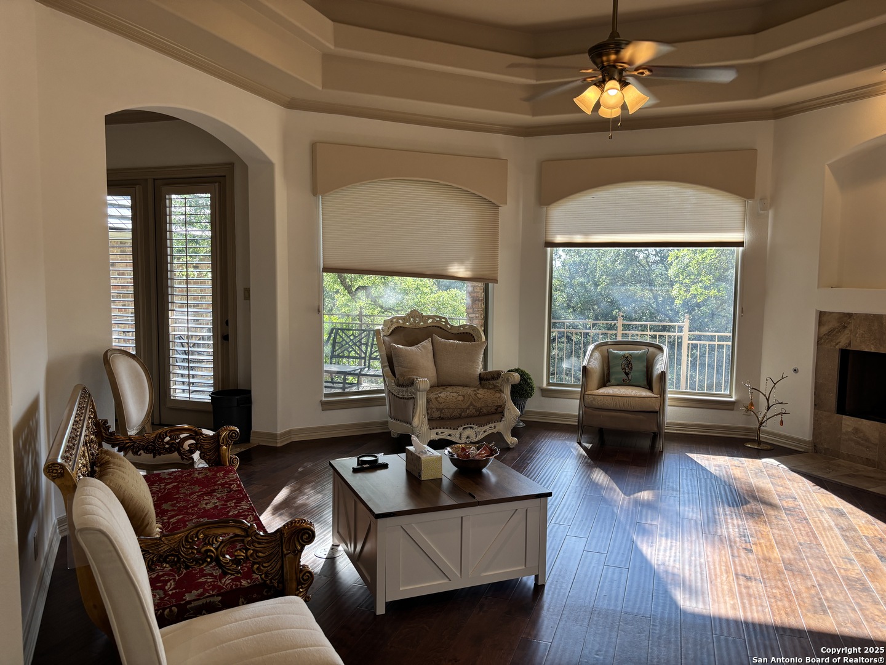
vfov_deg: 53.1
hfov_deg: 67.3
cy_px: 332
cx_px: 443
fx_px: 665
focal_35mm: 26
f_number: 1.6
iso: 64
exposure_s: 1/120
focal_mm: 5.96
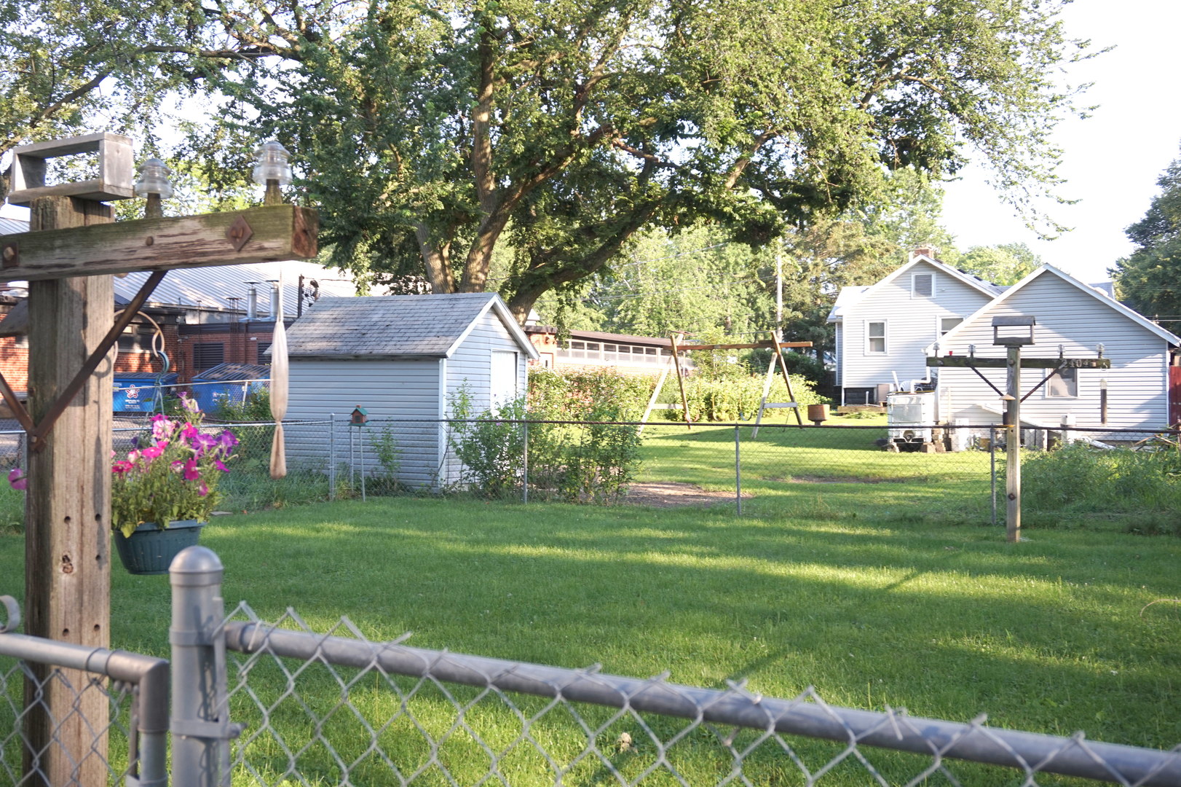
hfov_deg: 51.3
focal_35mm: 38
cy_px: 394
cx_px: 590
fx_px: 1230
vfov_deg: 35.5
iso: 100
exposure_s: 1/125
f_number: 5
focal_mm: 25
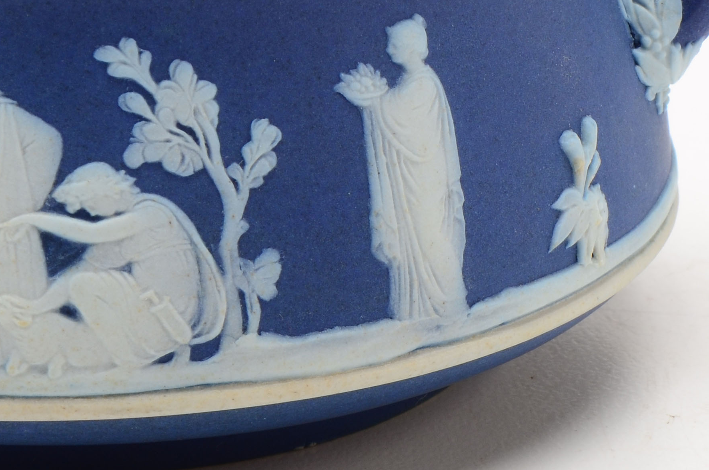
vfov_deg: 5.9
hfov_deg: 9.0
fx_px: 4509
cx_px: 49
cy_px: -103
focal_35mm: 229
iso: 100
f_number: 20
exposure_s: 1/160
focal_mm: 55
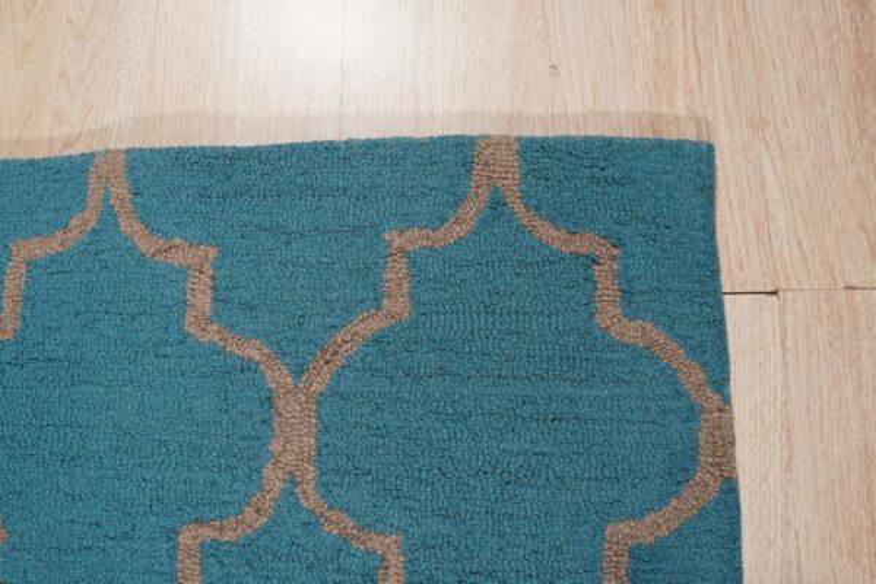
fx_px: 584
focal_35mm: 24
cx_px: 438
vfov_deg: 53.1
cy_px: 292
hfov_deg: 73.7
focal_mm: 16
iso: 500
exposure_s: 1/125
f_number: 5
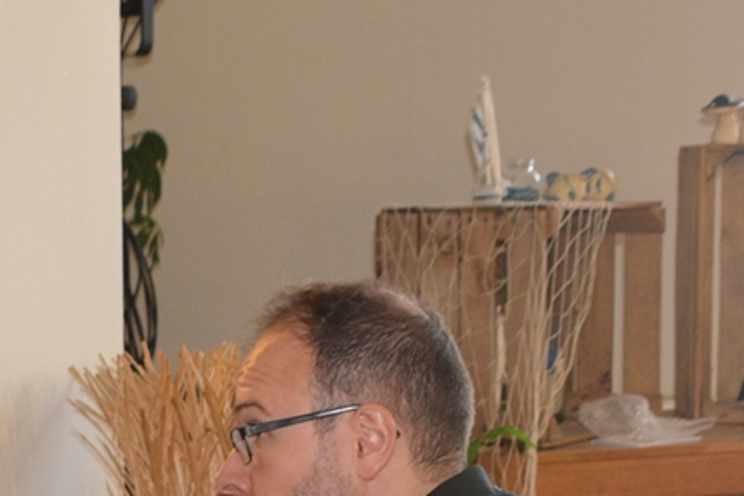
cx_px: -64
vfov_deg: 10.8
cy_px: 696
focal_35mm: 123
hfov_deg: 16.2
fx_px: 2542
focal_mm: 22
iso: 900
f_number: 3.8
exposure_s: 1/60
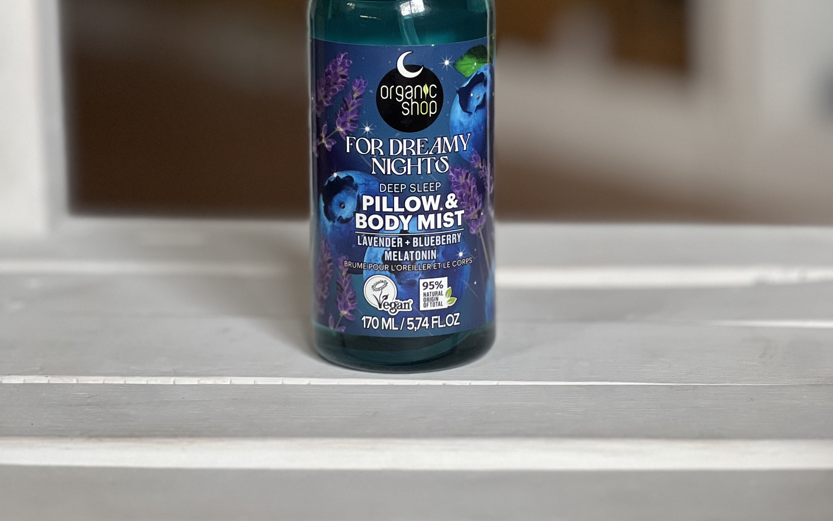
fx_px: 2475
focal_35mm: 109
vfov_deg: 11.9
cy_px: 31
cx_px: 416
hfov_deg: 19.1
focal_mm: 9
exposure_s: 1/64
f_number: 2.8
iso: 250
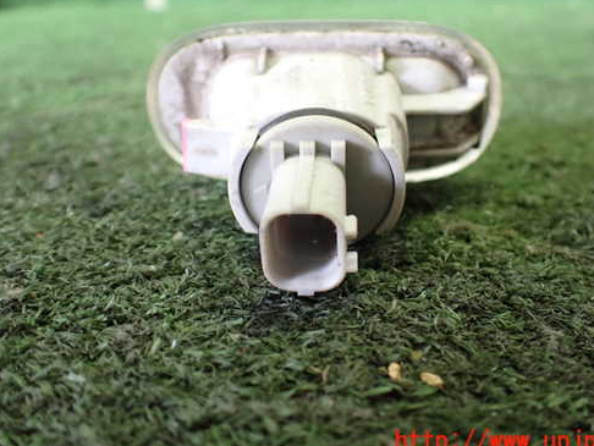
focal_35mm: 37
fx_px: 635
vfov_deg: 38.6
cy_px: 182
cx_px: 304
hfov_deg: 50.1
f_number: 2.3
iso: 800
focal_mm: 5.4
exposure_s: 1/50
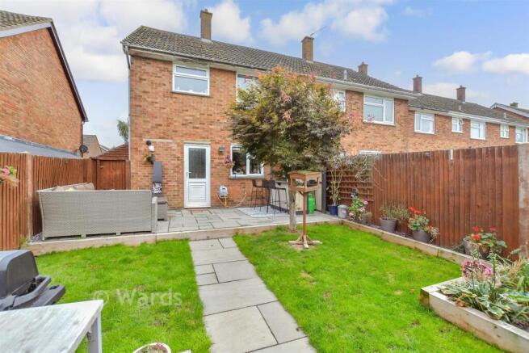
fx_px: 220
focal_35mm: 15
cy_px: 176
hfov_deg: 100.4
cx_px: 264
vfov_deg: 77.4
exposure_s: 1/125
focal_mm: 10
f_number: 8
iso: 200
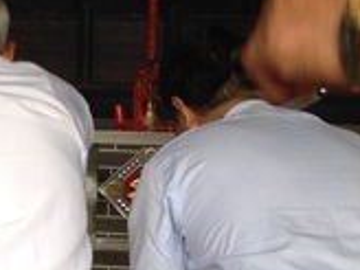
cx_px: -323
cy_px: 100
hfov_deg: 11.9
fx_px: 1570
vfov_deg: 9.8
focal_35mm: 151
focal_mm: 4.12
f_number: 2.4
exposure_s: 1/60
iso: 64
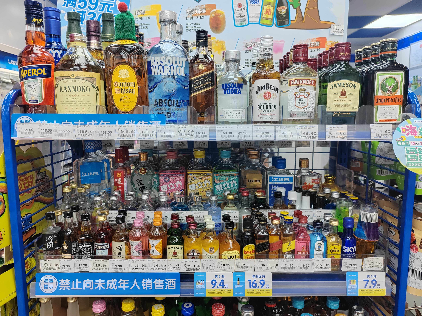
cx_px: 211
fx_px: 329
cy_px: 158
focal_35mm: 27
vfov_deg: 51.4
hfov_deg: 65.3
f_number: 1.8
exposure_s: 1/100
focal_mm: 6.14
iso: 400
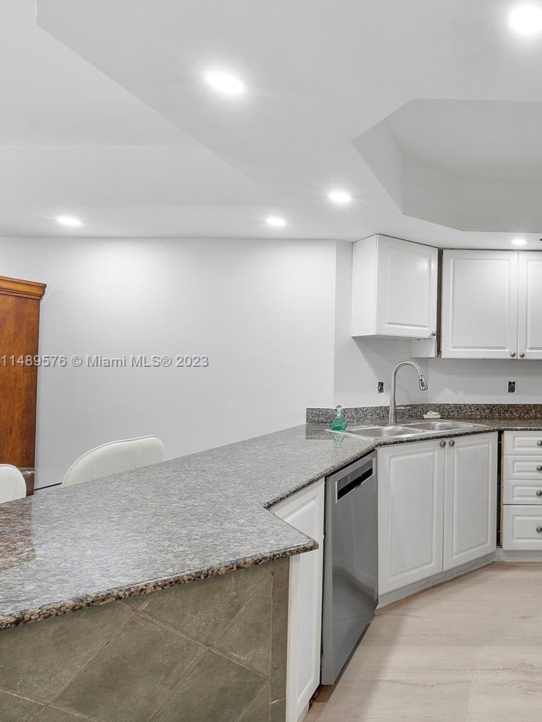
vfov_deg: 76.4
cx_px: 539
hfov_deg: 50.0
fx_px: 459
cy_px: 362
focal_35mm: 22
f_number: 11
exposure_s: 1/5
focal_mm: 10
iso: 160
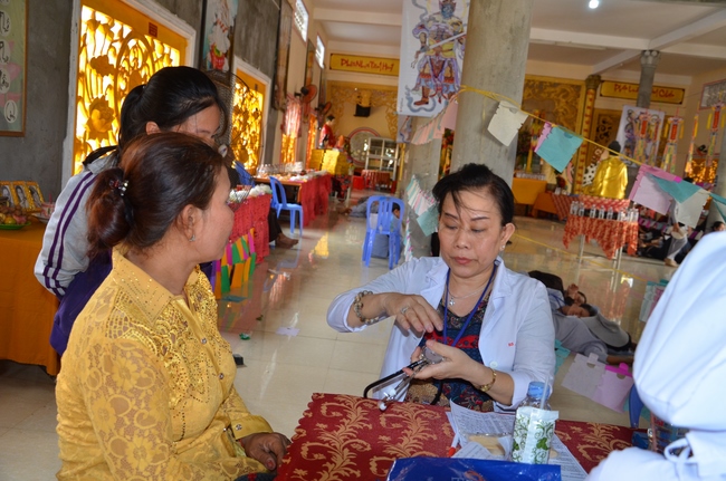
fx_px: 664
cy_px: 240
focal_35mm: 33
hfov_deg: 57.3
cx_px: 363
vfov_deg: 39.8
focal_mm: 22
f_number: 4.5
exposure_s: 1/60
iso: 640
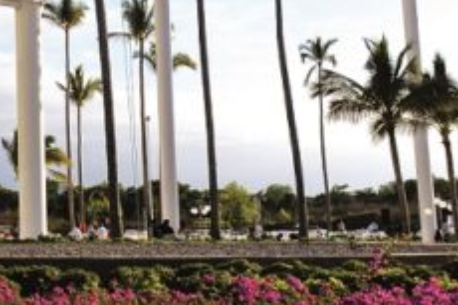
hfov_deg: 17.7
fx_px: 1386
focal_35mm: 109
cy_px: -115
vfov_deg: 12.1
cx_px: -121
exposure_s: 1/400
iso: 160
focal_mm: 22
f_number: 10
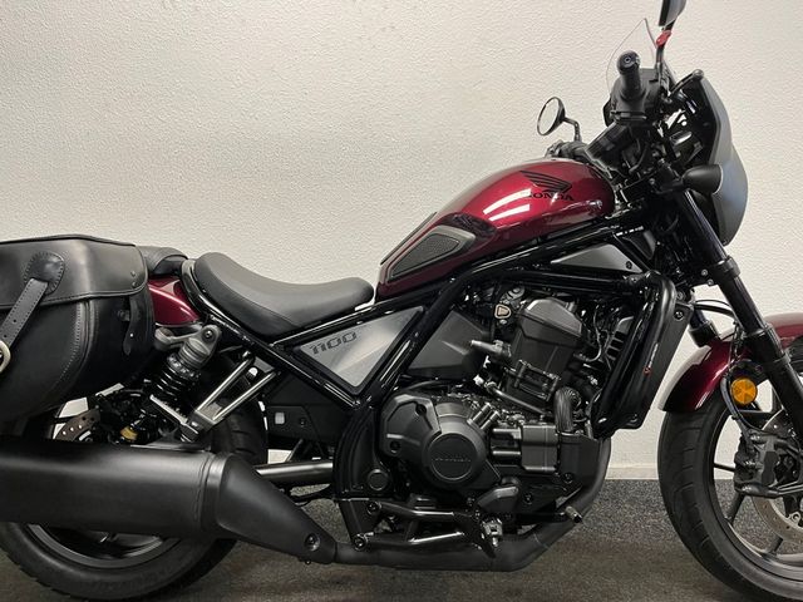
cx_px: 402
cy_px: 301
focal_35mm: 26
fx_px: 603
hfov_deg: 67.3
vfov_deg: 53.1
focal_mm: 5.1
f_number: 1.6
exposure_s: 1/50
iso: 100
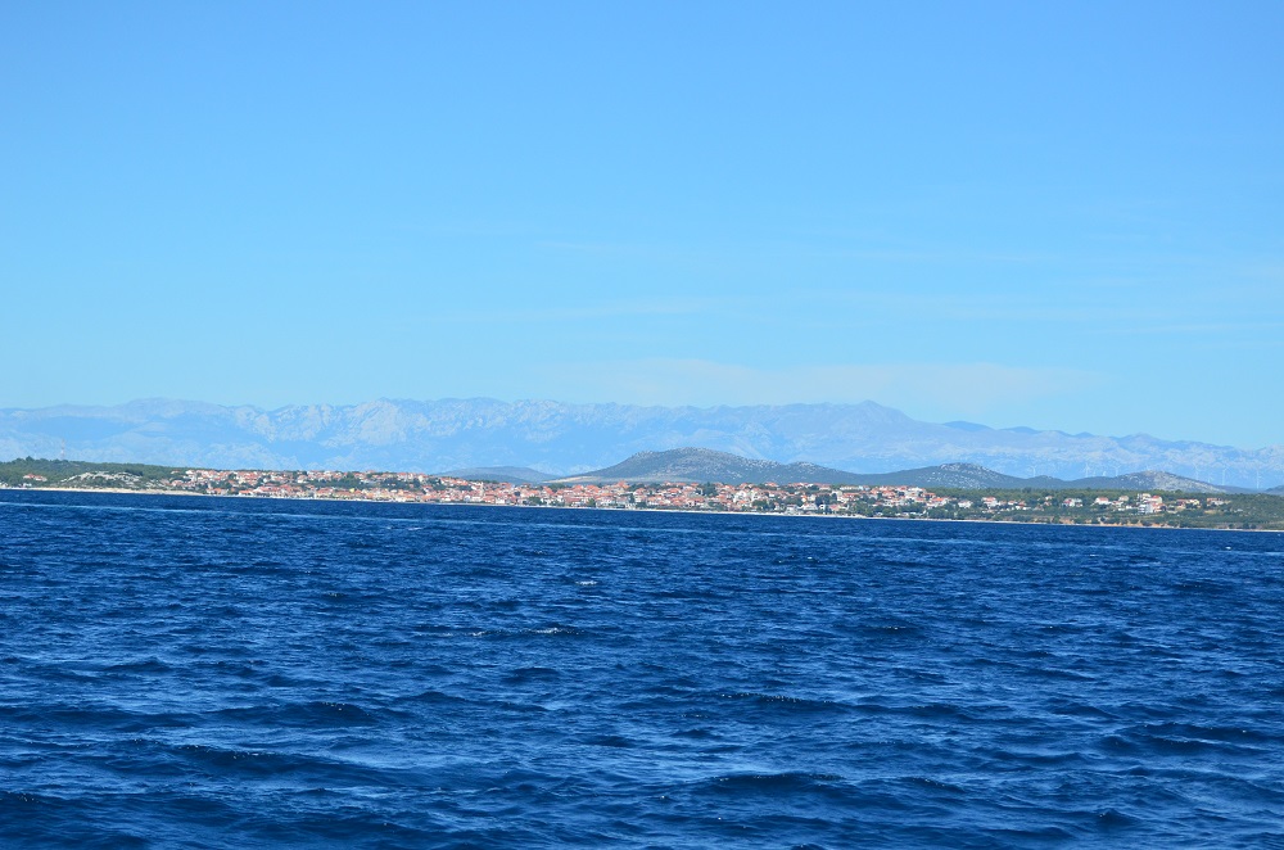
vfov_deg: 13.0
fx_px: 3737
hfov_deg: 19.5
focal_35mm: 105
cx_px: 642
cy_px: 425
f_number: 4.5
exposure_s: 1/8000
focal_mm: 70
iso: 720
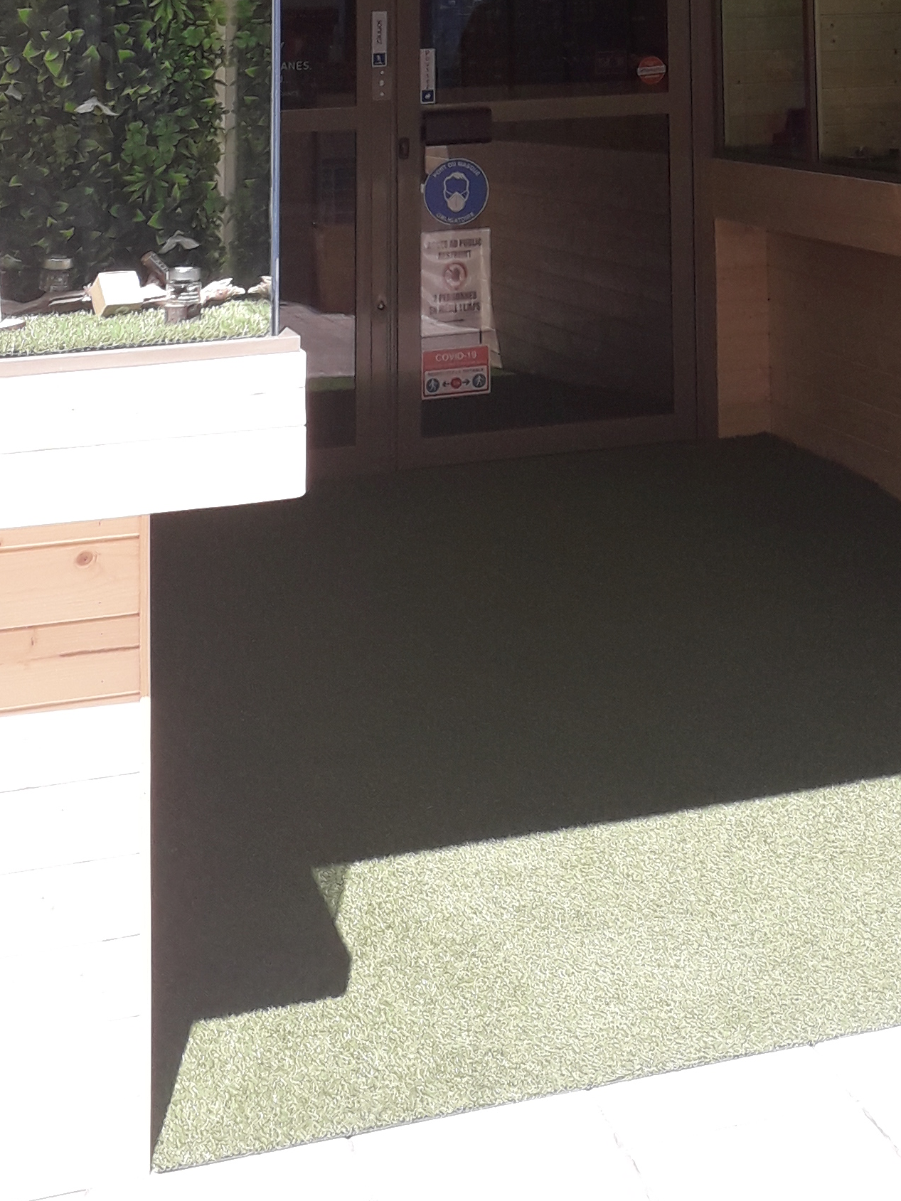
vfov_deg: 26.4
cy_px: -213
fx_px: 2290
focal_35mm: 66
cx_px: 827
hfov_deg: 21.7
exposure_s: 1/654
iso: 40
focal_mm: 3.6
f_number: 1.9
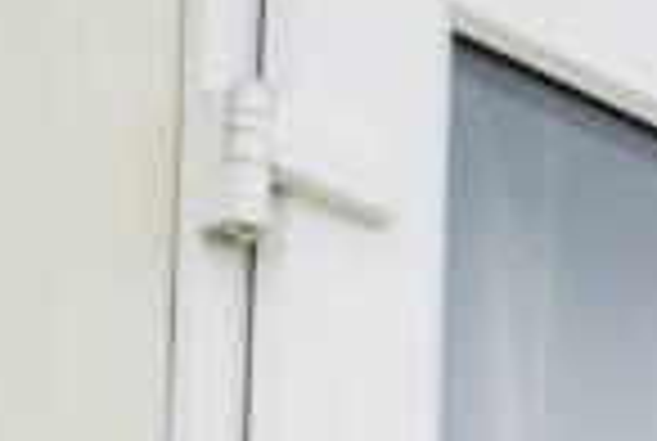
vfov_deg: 9.5
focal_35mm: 112
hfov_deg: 10.4
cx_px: 2128
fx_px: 2048
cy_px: 1339
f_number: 7.1
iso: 200
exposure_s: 1/320
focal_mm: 11
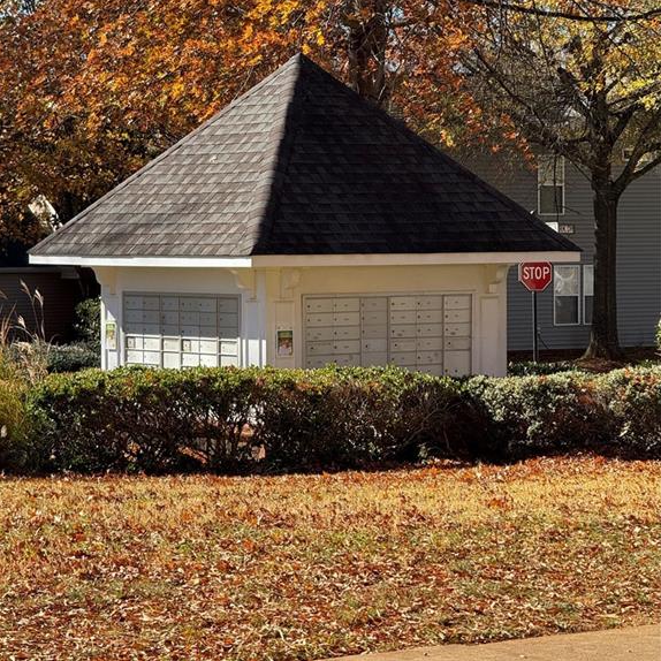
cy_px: 330
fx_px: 3068
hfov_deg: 12.3
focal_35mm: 142
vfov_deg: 12.3
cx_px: 330
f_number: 2.8
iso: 50
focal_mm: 15.66
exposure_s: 1/529
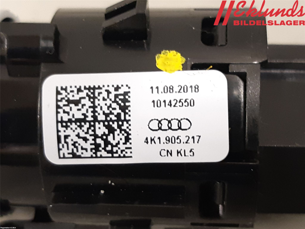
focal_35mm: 26
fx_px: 229
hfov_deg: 67.3
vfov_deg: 53.1
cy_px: 114
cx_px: 152
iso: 250
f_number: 1.7
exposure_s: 1/33
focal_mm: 3.93
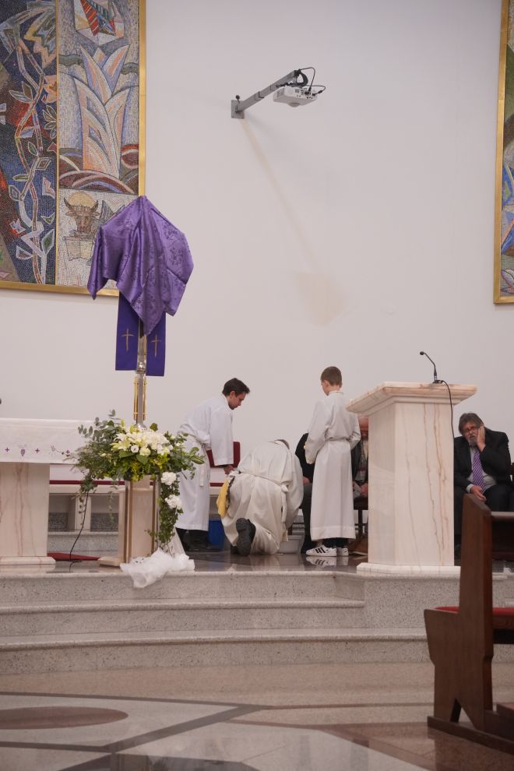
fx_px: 1606
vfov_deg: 27.0
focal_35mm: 75
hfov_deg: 18.2
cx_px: 257
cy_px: 386
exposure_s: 1/160
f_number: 3.5
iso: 2000
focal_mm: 50
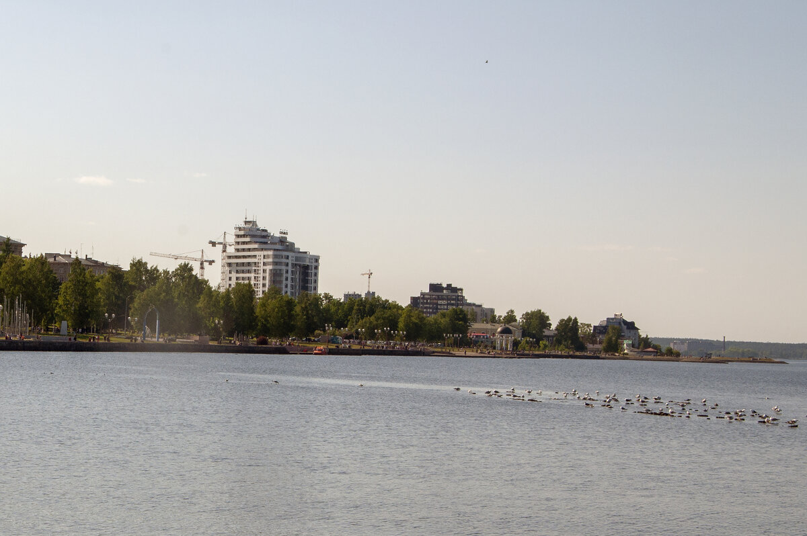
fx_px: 1344
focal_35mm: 60
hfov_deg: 33.4
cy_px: 268
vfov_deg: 22.6
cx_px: 404
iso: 640
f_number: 13
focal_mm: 40
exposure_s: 1/640
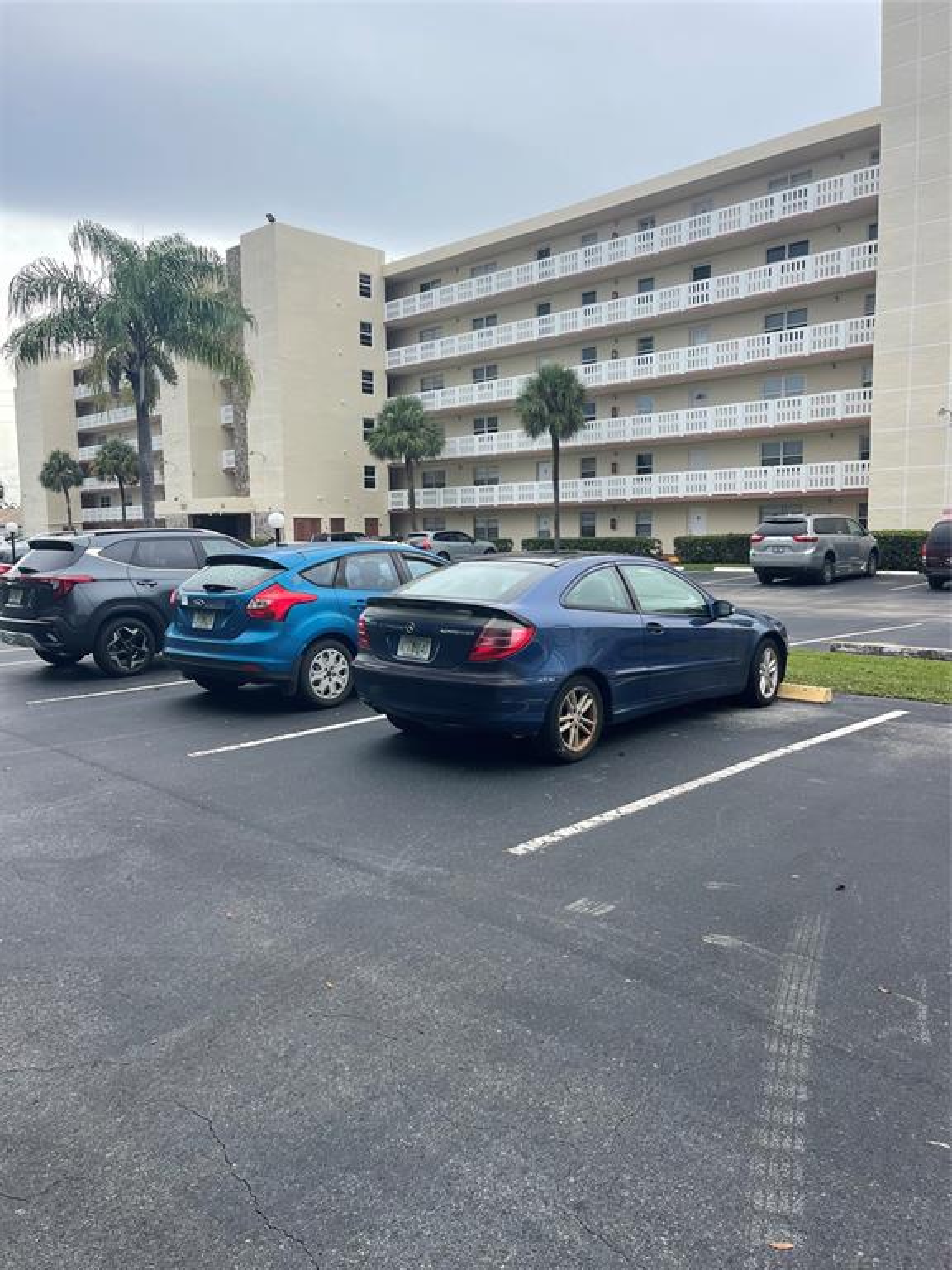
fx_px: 917
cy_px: 635
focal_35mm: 25
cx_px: 476
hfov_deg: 54.9
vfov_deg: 69.4
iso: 32
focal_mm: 5.1
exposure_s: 1/1279
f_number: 1.6
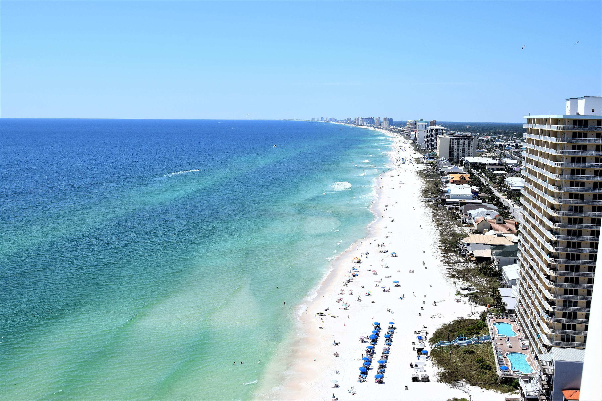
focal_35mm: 42
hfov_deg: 46.4
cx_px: 301
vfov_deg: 31.9
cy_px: 200
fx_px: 702
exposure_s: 1/500
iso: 200
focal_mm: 28
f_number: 11
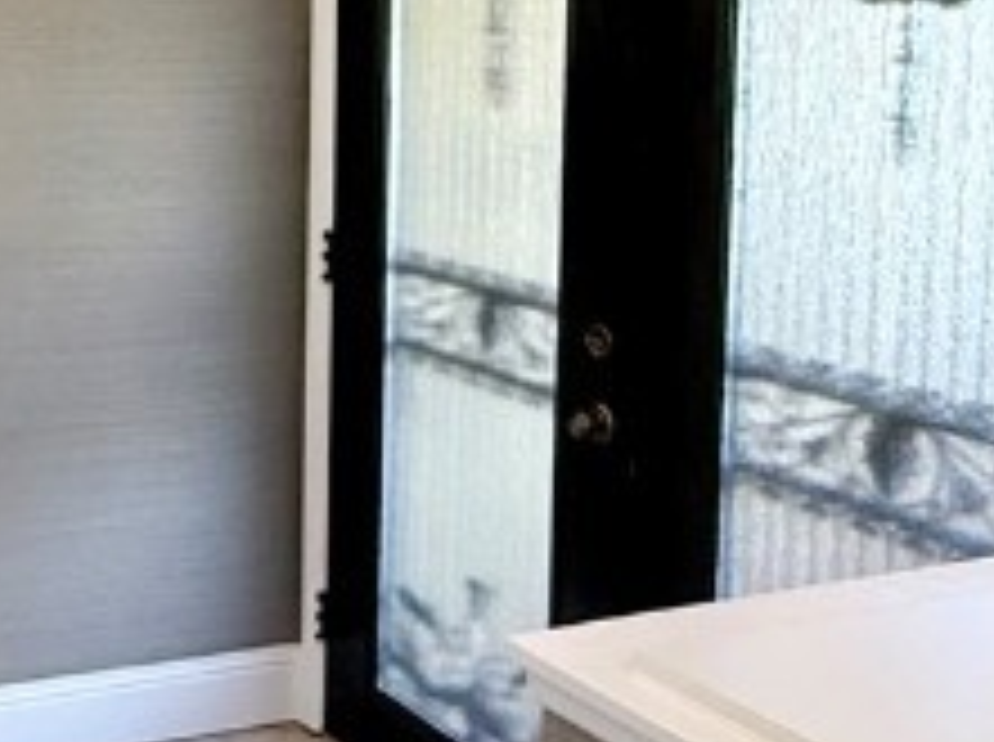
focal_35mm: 65
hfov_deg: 28.3
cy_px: 135
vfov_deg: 22.2
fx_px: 1863
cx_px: 36
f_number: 2.2
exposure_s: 1/120
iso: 250
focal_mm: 2.22
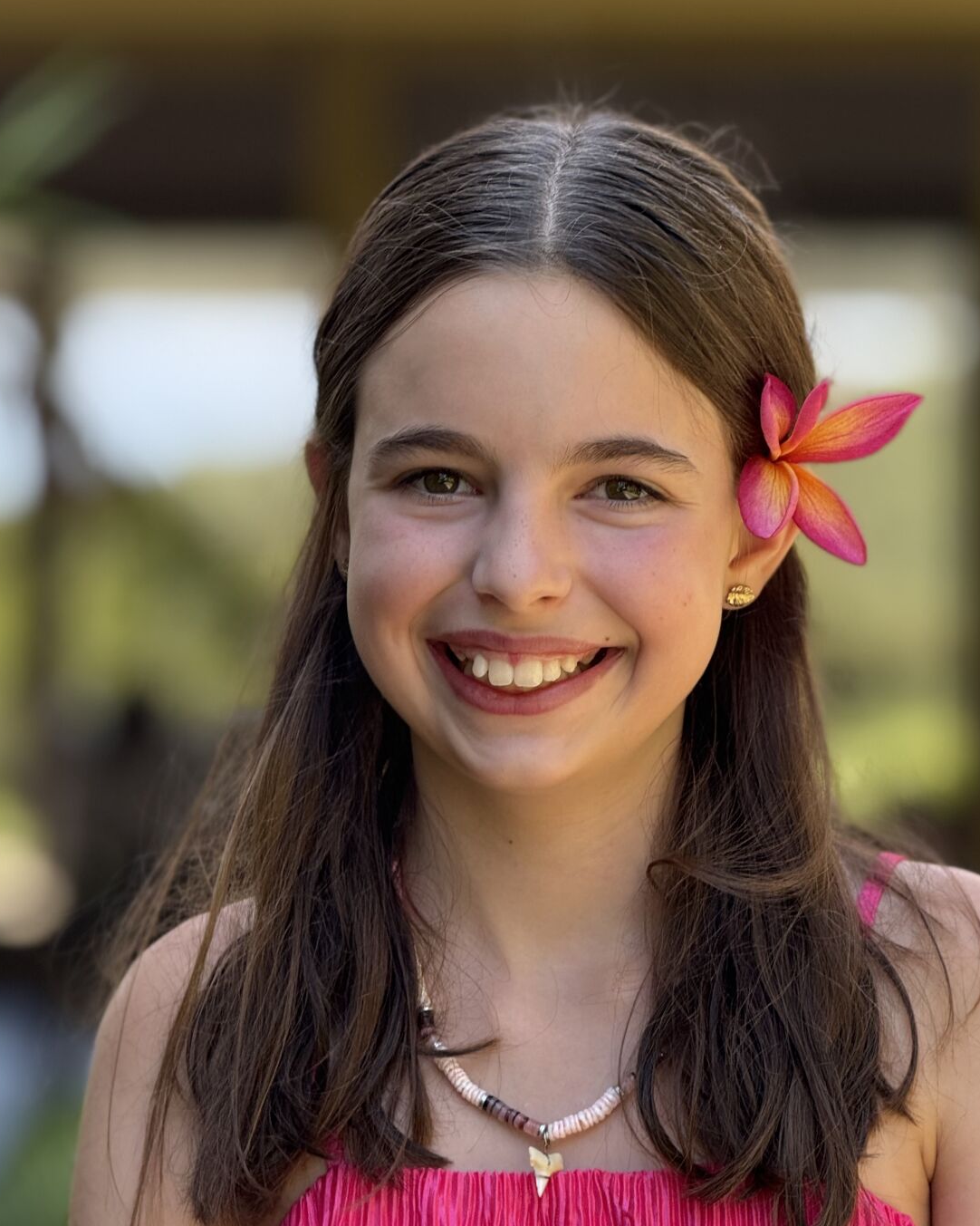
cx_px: 493
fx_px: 5222
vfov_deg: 13.4
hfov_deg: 10.7
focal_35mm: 144
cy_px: 733
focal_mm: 15.66
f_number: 2.8
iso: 64
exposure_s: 1/194
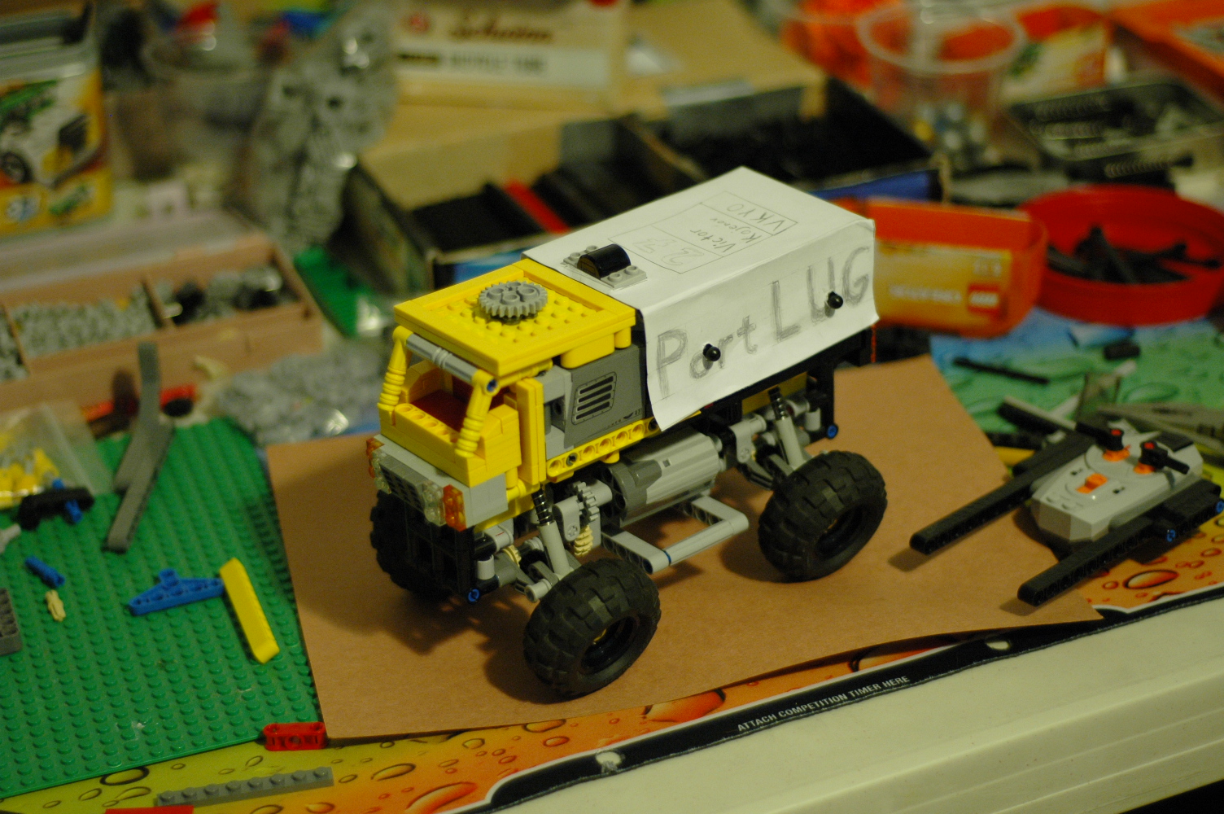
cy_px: 407
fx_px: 2548
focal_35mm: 75
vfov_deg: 18.1
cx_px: 612
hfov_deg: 27.0
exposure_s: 1/80
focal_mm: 50
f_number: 1.8
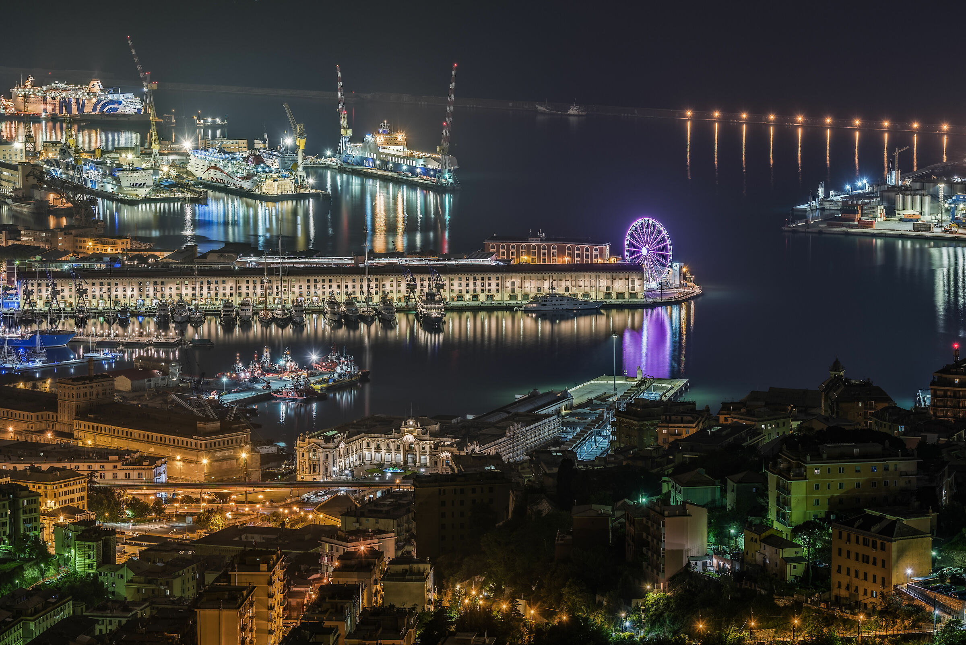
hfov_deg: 13.7
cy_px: 322
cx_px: 483
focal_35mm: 150
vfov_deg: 9.2
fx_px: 4026
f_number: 11
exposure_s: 1/8
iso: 100
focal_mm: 150
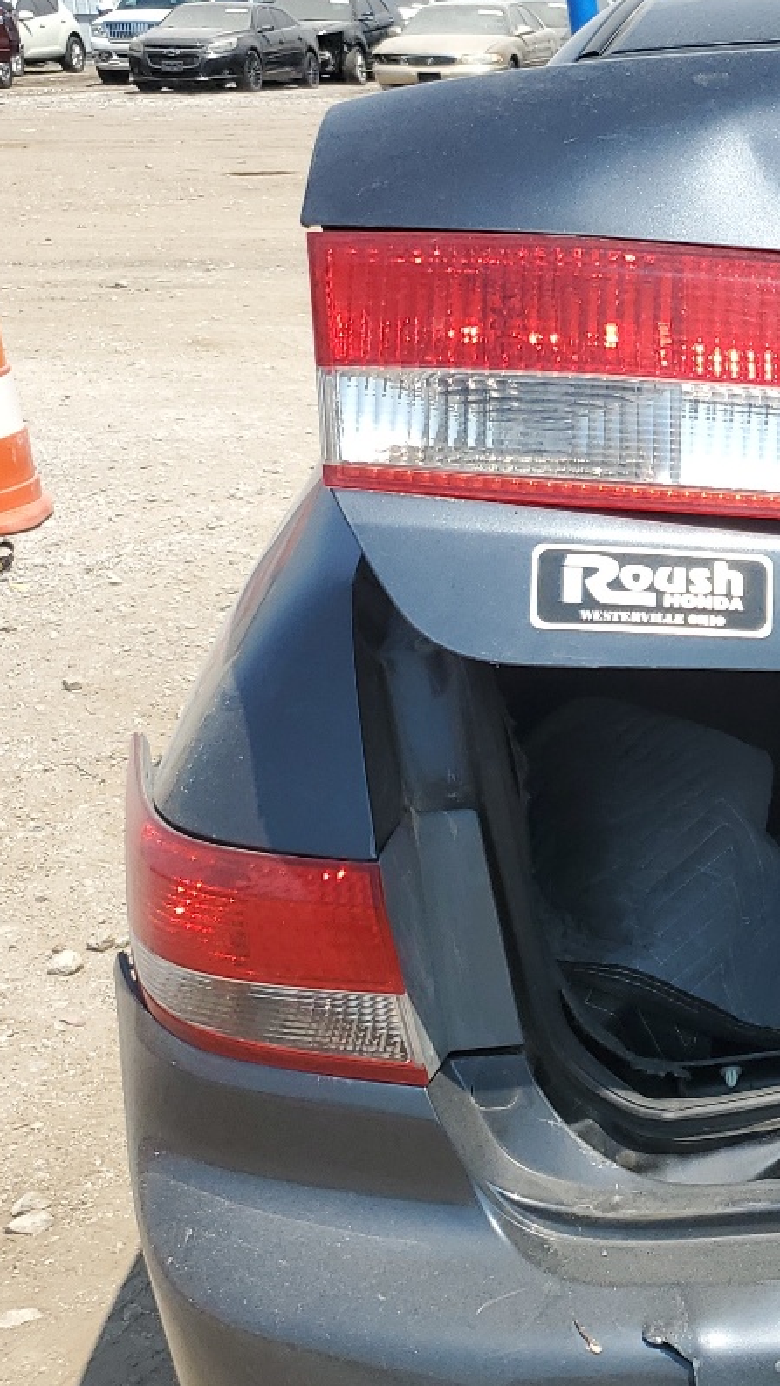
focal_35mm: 57
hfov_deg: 18.4
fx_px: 2096
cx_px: 1213
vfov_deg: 36.6
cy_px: 748
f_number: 1.5
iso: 50
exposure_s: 1/2500
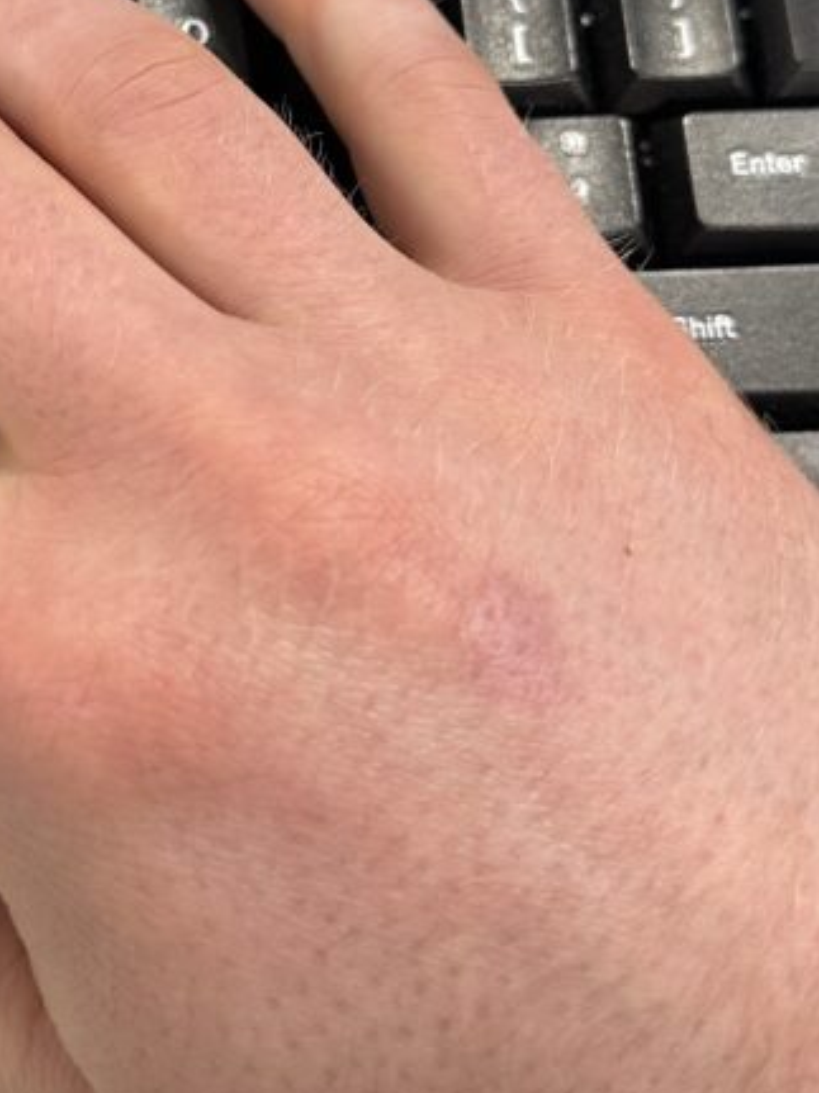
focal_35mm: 57
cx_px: 175
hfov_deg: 25.3
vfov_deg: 33.2
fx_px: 1799
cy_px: 297
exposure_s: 1/60
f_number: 1.78
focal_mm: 6.86
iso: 250
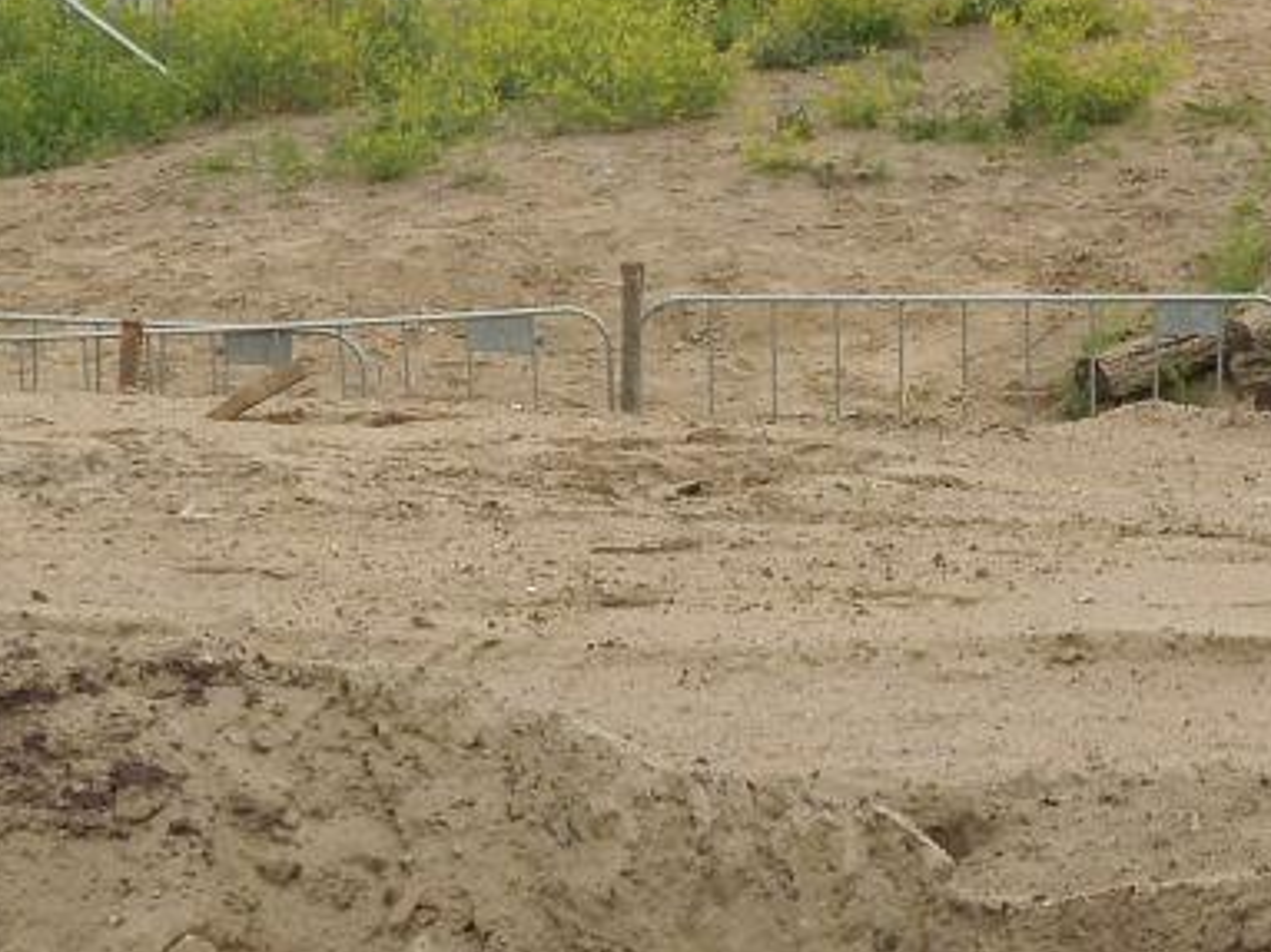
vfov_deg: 7.9
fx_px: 6864
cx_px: 823
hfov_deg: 10.6
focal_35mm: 187
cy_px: 53
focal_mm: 12.5
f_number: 6.3
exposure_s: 1/160
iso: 100
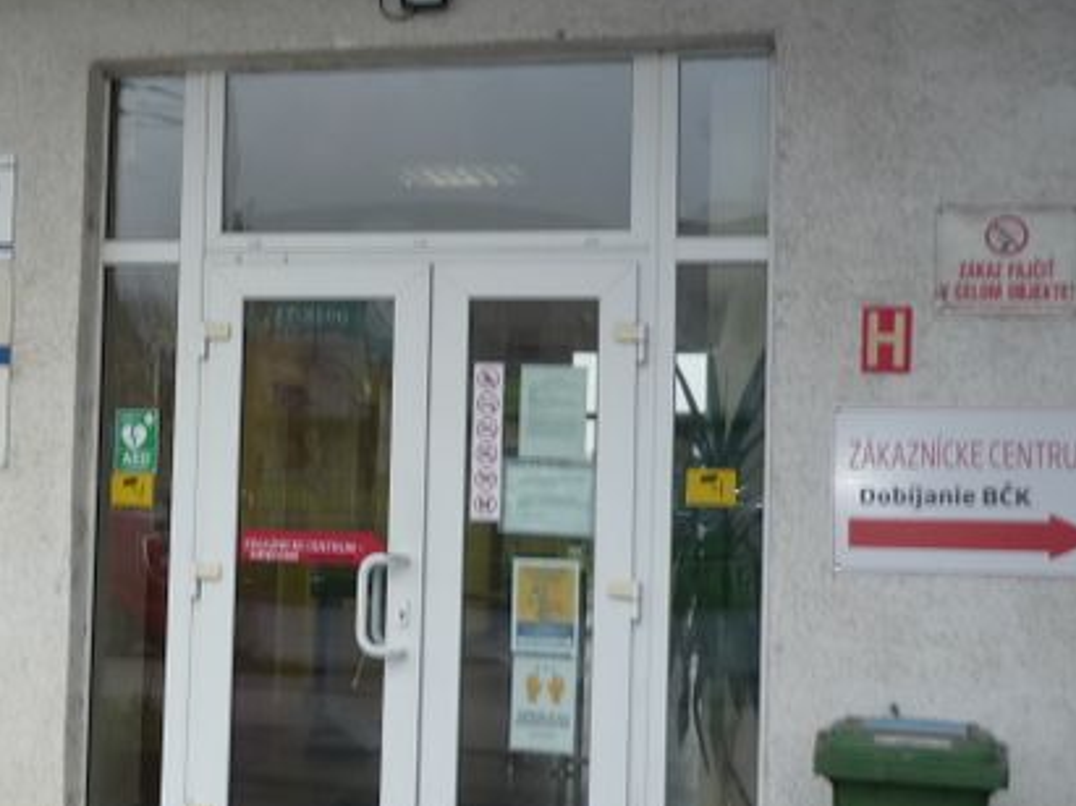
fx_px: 1896
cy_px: 377
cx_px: 110
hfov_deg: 30.3
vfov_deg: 24.0
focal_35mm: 61
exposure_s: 1/50
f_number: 2.8
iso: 100
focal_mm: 5.5
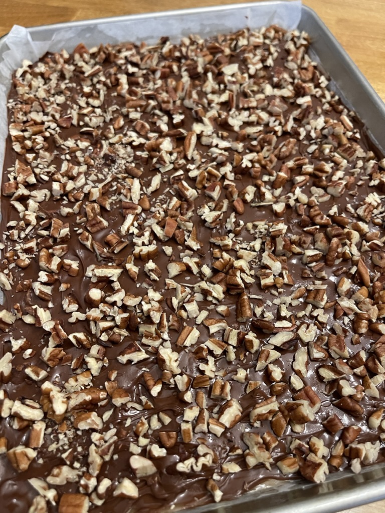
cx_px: 192
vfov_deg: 69.4
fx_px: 371
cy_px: 256
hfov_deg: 54.9
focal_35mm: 25
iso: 320
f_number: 1.6
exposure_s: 1/60
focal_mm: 5.1
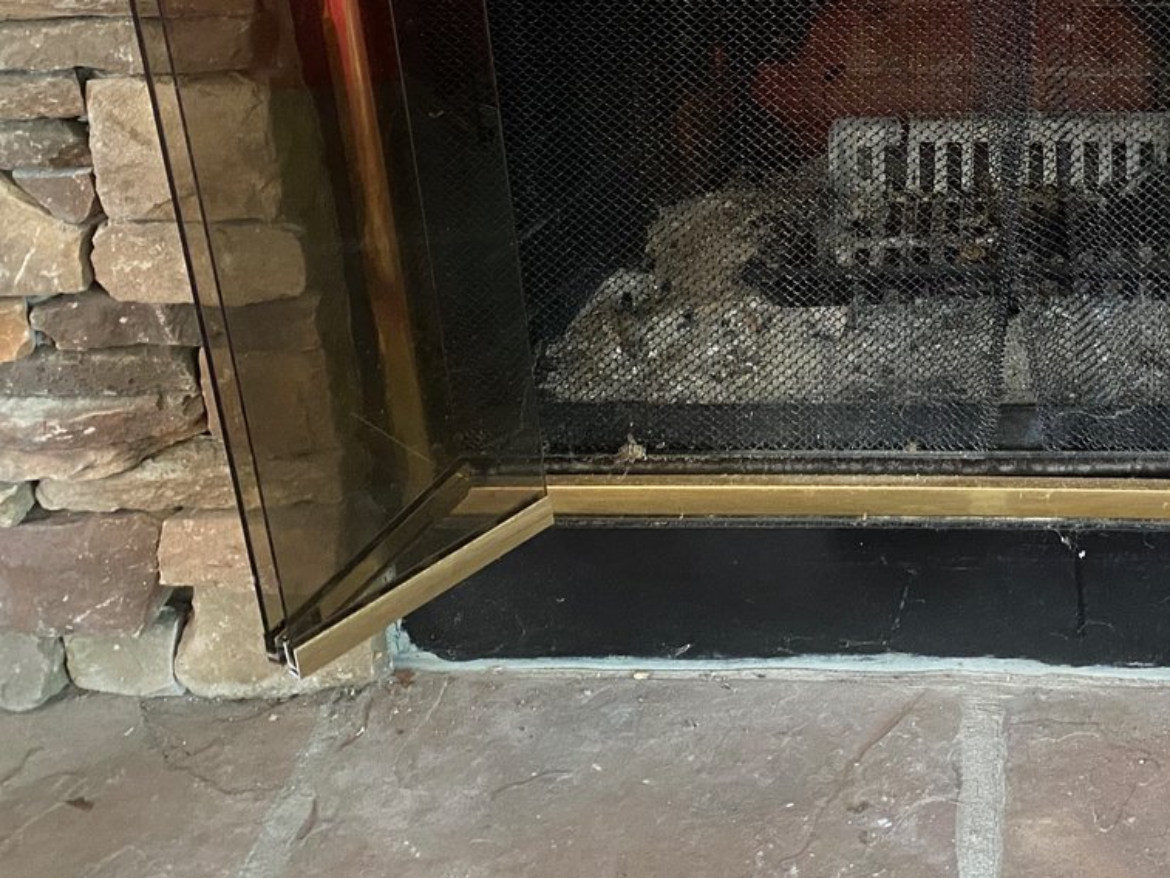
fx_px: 1758
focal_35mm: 52
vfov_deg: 27.1
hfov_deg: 35.5
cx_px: 947
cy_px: 95
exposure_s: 1/30
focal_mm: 4.25
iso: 1000
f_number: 1.8
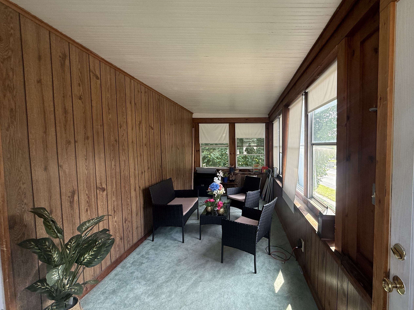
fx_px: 203
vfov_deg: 74.7
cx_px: 246
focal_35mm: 17
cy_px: 157
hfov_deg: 90.0
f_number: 2.2
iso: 100
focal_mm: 2.22
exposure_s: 1/99
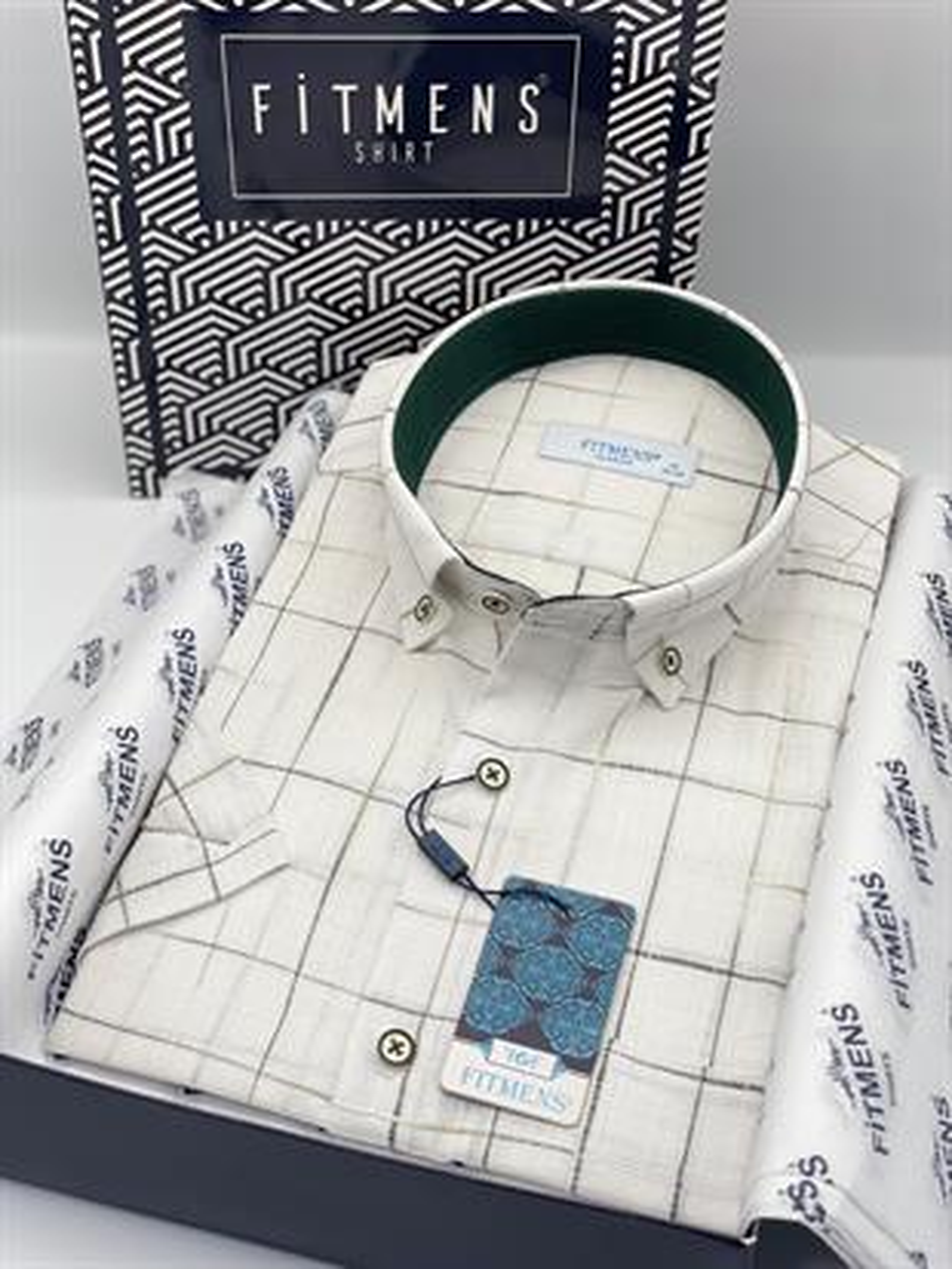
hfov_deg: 28.0
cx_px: 476
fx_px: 1906
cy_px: 634
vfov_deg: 36.8
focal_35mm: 52
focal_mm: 6
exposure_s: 1/124
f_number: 2
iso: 25
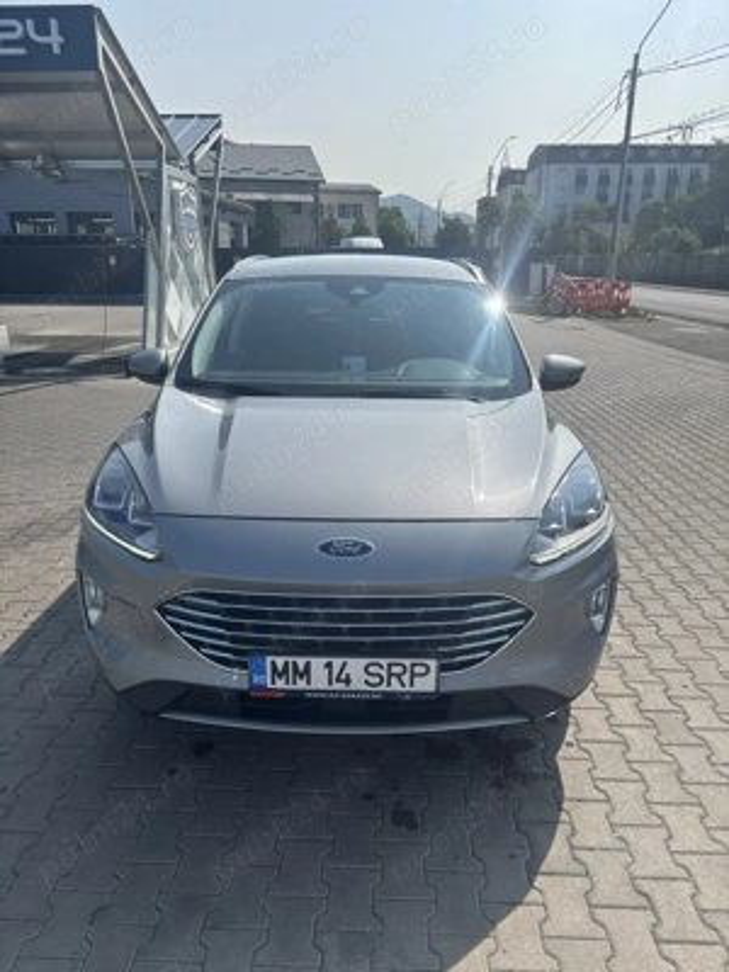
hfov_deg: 53.1
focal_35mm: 26
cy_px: 486
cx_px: 364
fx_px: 730
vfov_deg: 67.3
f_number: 1.6
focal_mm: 5.96
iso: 50
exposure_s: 1/4255
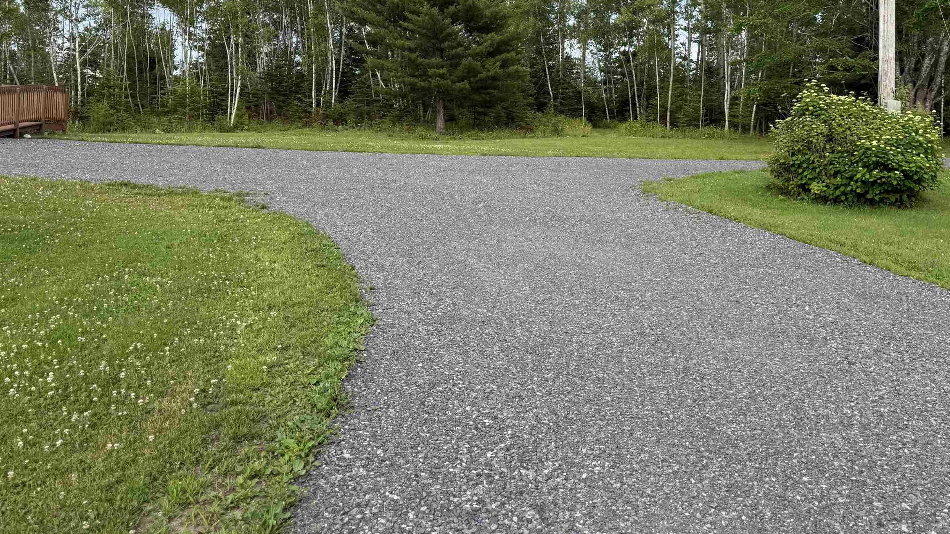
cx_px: 521
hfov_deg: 57.9
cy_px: 133
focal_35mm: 34
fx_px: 857
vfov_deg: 33.9
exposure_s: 1/1901
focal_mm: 6.76
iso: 80
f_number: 1.78
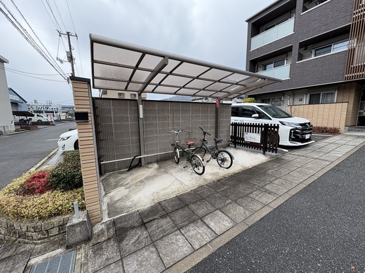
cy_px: 136
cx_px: 182
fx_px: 148
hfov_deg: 102.1
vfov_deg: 85.7
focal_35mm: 14
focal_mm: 2.22
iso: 40
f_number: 2.2
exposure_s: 1/183
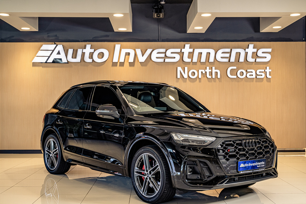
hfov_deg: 41.1
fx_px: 408
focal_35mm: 48
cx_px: 153
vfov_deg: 28.1
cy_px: 102
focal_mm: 48
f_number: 4
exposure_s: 1/125
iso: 640
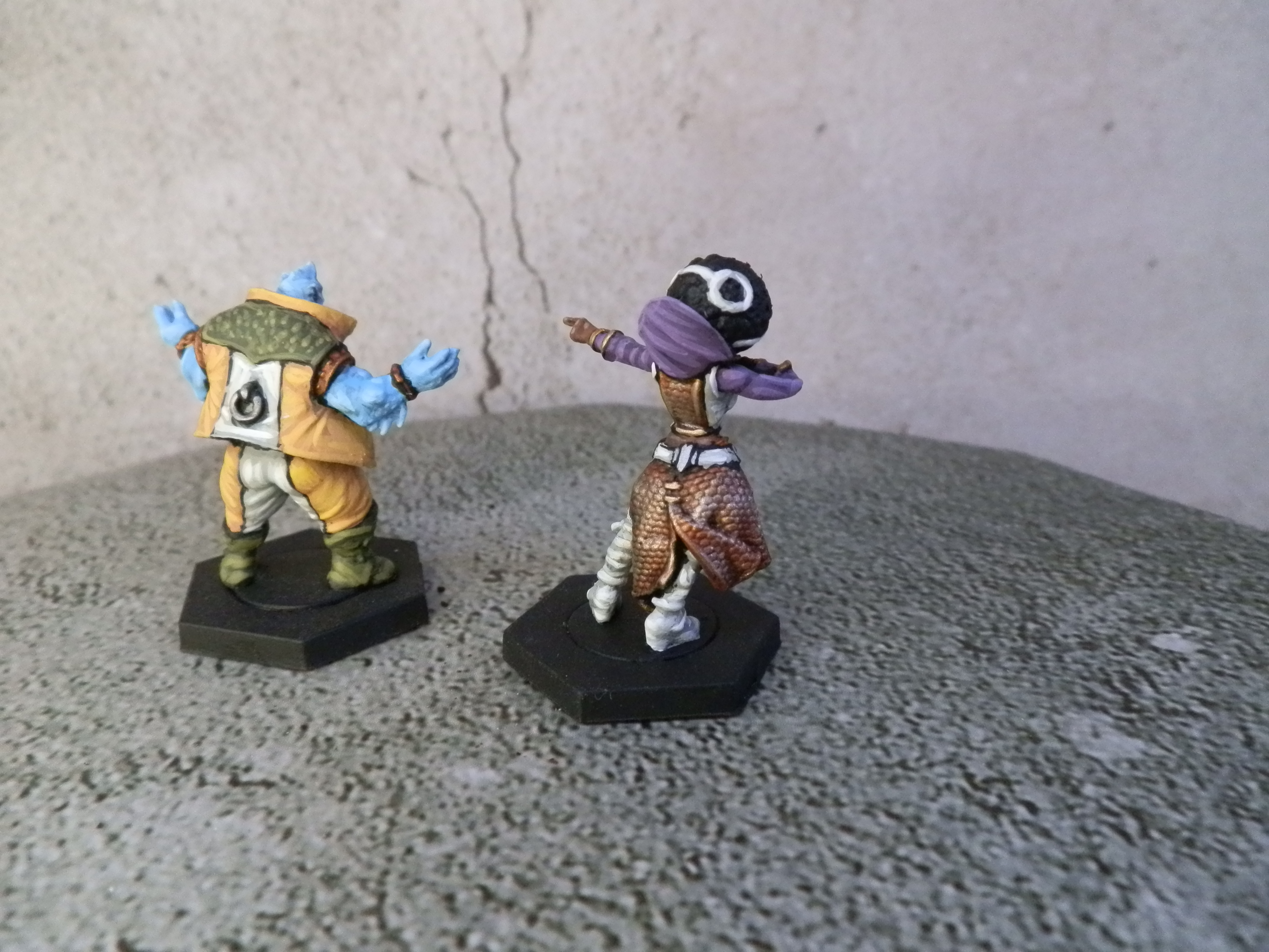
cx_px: 634
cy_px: 476
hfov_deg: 63.4
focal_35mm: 28
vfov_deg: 49.7
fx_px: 1026
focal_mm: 5
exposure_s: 1/160
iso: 400
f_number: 3.1
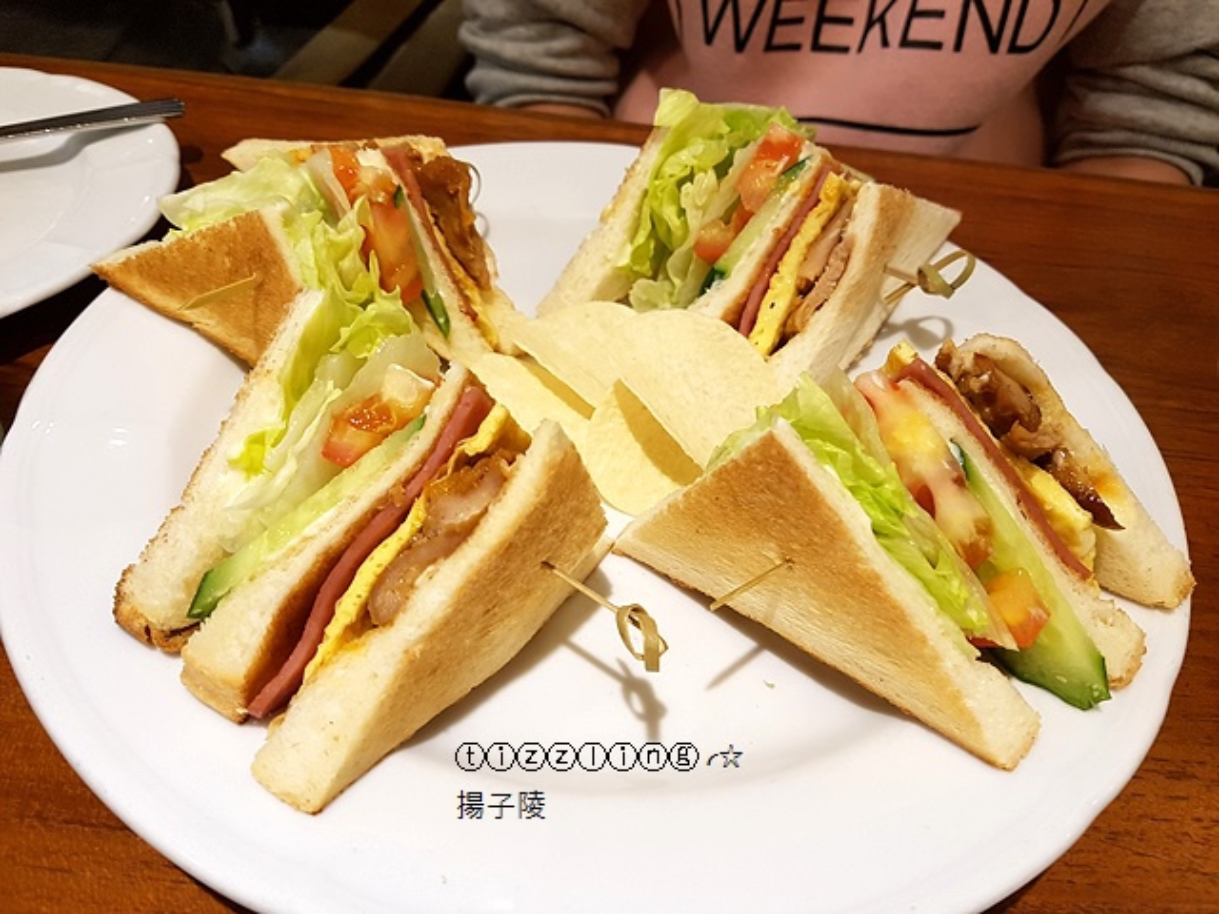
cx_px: 610
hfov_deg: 67.3
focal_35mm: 26
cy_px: 457
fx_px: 916
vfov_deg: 53.1
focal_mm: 4.2
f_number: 1.7
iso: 80
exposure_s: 1/60
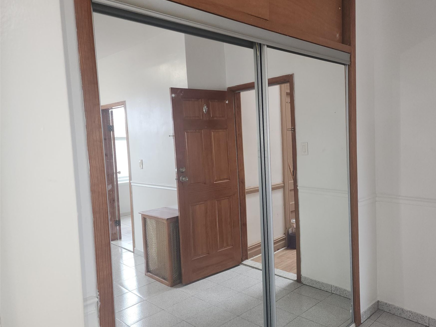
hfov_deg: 64.9
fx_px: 340
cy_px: 163
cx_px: 256
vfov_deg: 51.3
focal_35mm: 27
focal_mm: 6.4
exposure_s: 1/60
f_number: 1.8
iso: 125
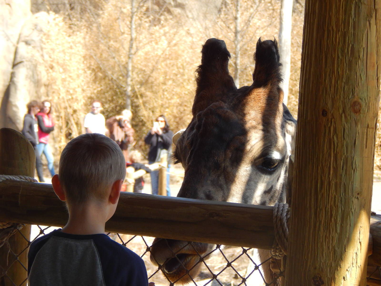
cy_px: 143
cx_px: 190
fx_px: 2576
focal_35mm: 234
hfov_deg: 8.5
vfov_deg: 6.4
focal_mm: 41.7
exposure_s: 1/250
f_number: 5.6
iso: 220
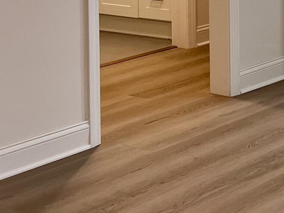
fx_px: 837
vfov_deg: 13.4
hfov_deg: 15.6
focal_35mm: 102
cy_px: -141
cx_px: 552
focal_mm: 5.7
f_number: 1.5
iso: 125
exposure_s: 1/120
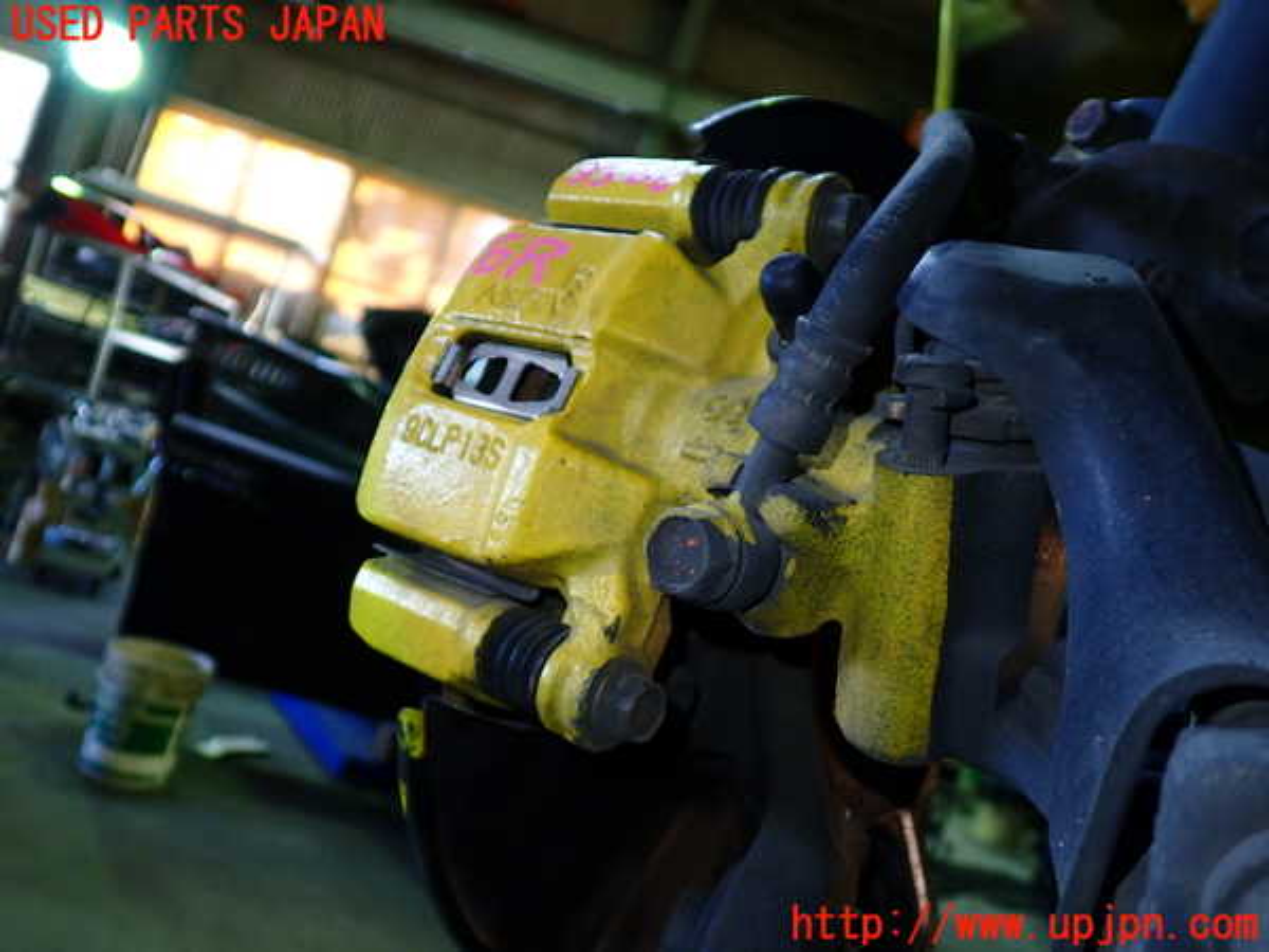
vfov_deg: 46.8
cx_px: 634
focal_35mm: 30
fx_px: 1100
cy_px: 476
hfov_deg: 60.0
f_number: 2.3
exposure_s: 1/40
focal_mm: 5.4
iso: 200
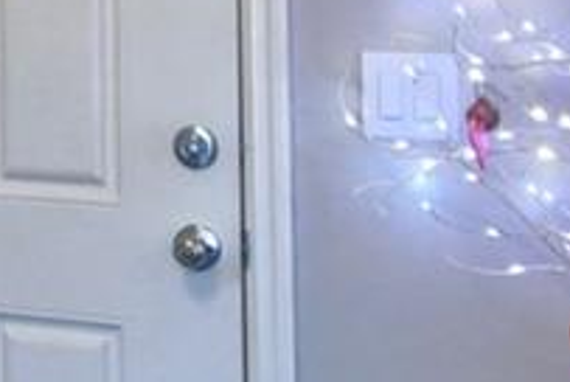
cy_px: -112
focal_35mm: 118
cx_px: -463
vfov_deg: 11.4
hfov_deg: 15.0
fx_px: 1871
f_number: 4.5
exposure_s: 1/60
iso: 400
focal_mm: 10
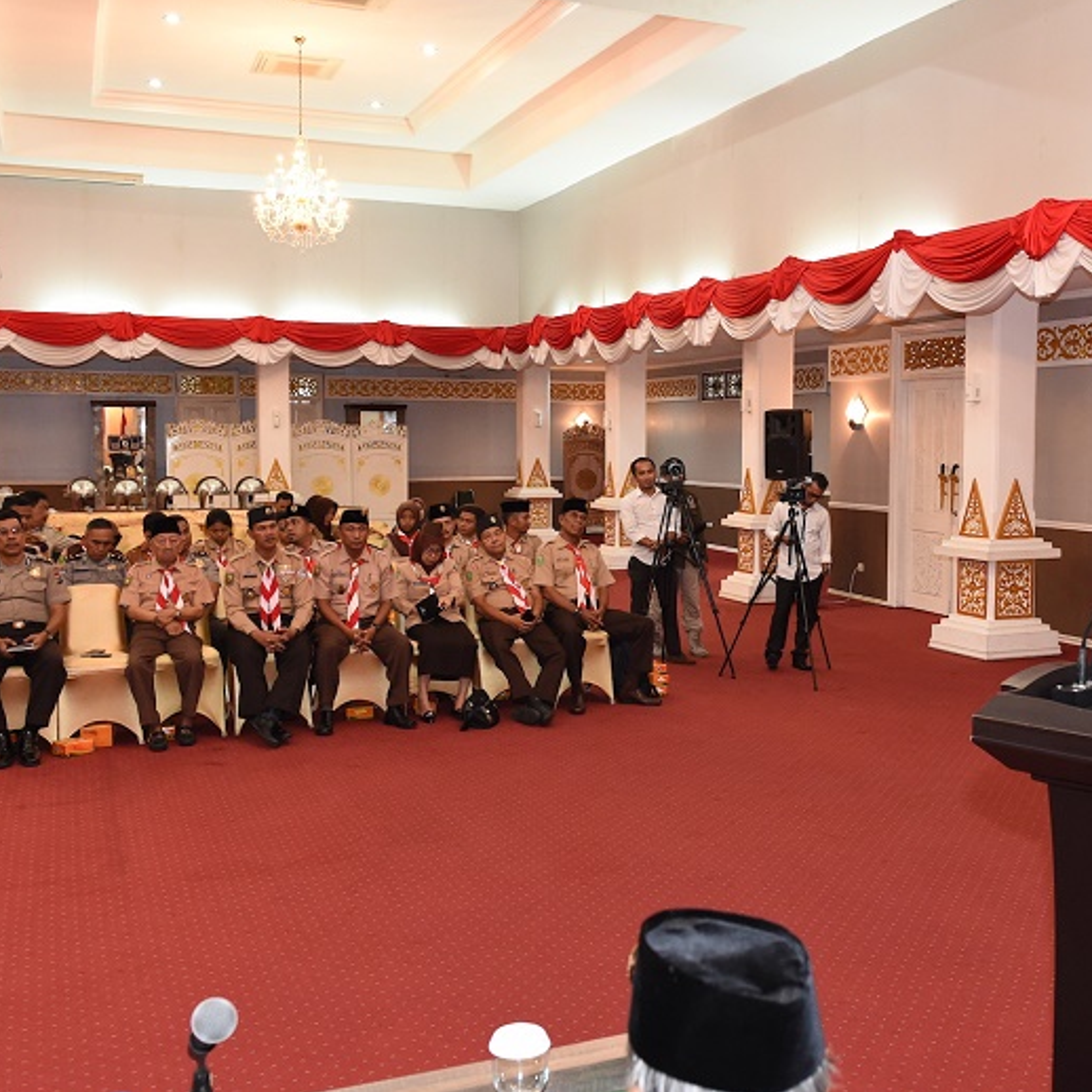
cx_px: 696
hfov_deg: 43.4
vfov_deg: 43.9
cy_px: 535
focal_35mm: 38
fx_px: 1356
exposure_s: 1/80
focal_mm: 29
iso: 5000
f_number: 5.6
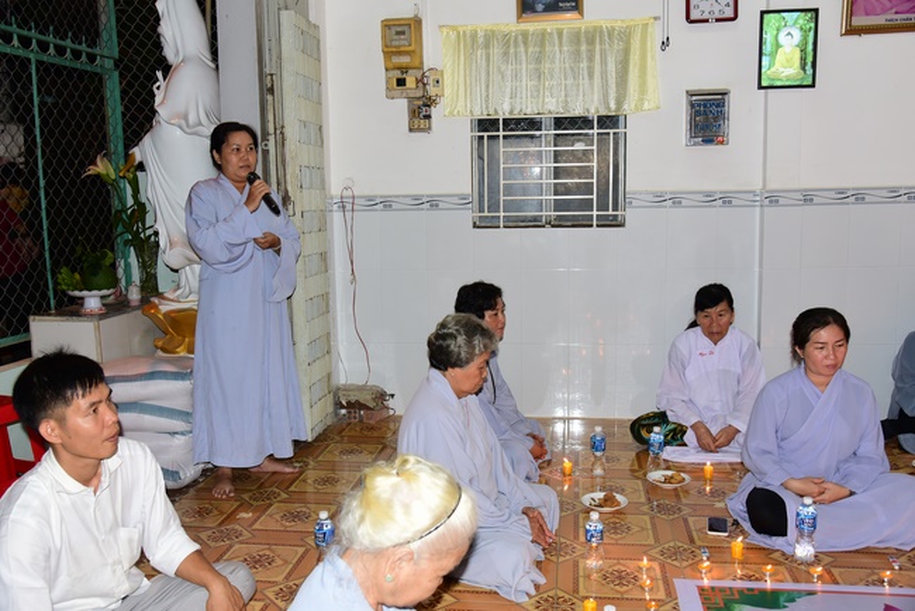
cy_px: 306
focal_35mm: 32
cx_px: 458
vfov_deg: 41.2
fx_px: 814
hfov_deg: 58.7
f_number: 5
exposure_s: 1/80
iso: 1000
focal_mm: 32
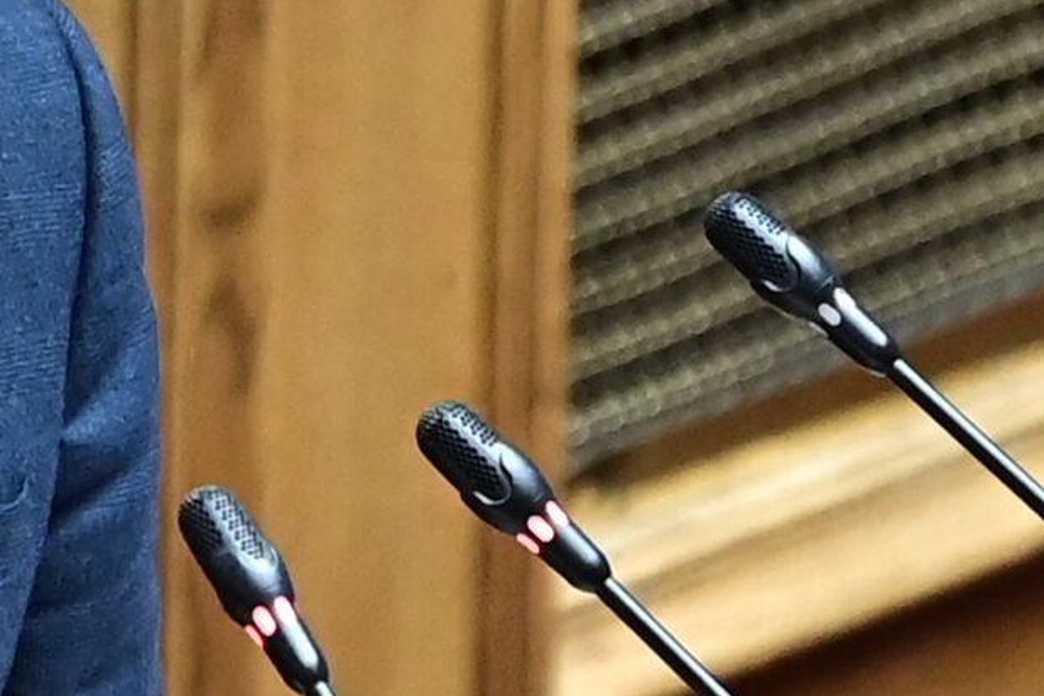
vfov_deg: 1.1
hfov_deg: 1.7
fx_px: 36044
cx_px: -149
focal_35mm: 1243
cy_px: 288
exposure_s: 1/640
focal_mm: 200
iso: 1600
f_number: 2.8
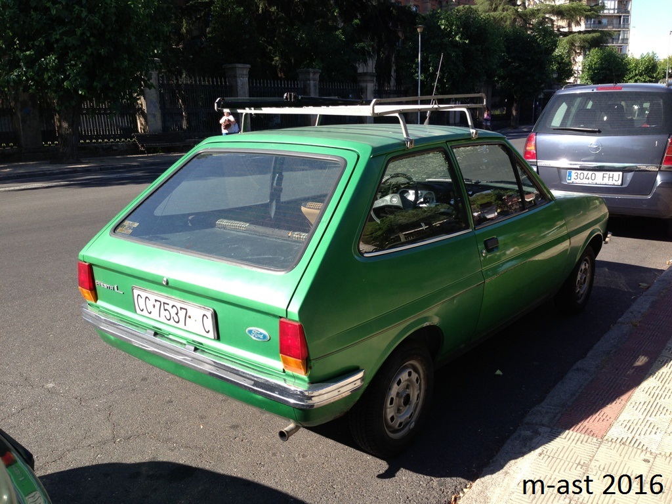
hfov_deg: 55.4
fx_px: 641
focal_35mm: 33
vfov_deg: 42.9
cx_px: 336
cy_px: 252
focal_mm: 4.13
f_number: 2.4
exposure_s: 1/493
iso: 50
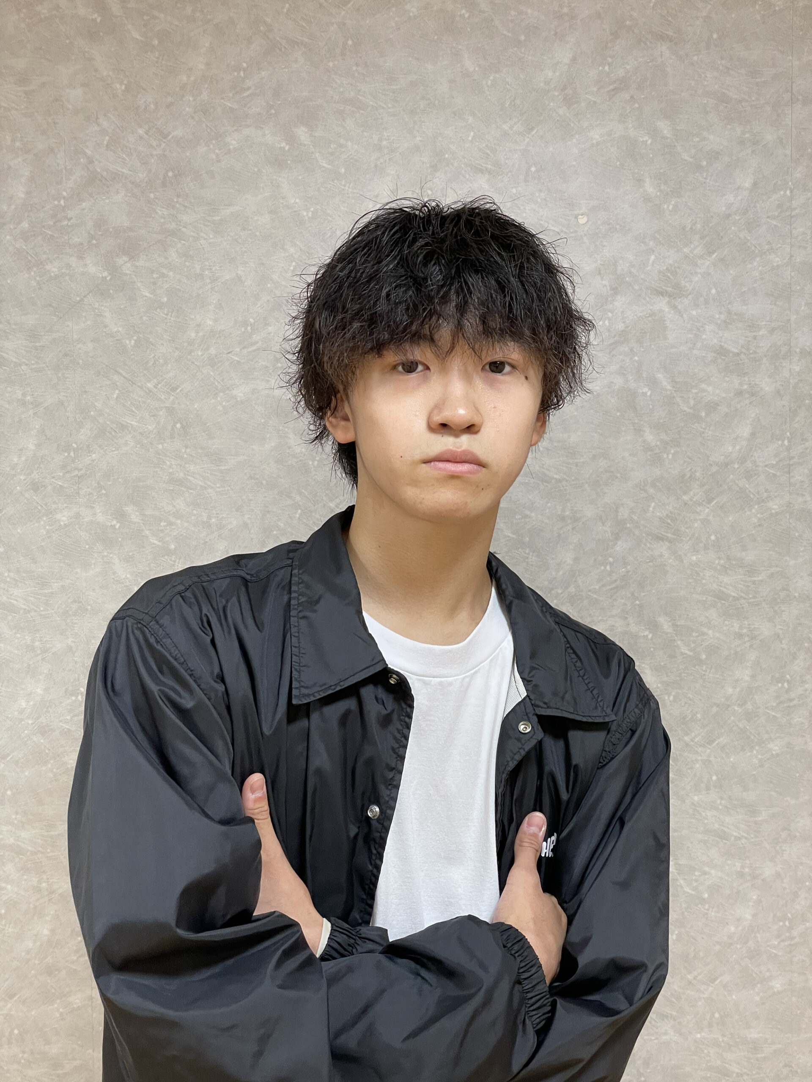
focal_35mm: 52
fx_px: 1626
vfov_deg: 36.8
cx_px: 406
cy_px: 541
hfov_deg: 28.0
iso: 160
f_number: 2
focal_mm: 6
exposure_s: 1/120
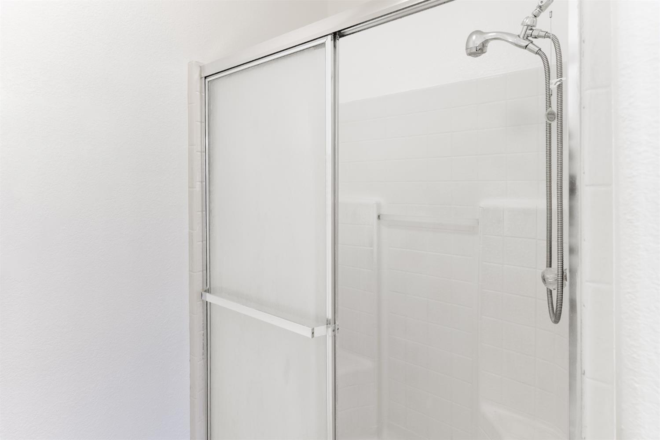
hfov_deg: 93.3
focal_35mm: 17
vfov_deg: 70.4
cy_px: 220
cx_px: 330
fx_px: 312
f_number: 4
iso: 640
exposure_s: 1/100
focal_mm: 17
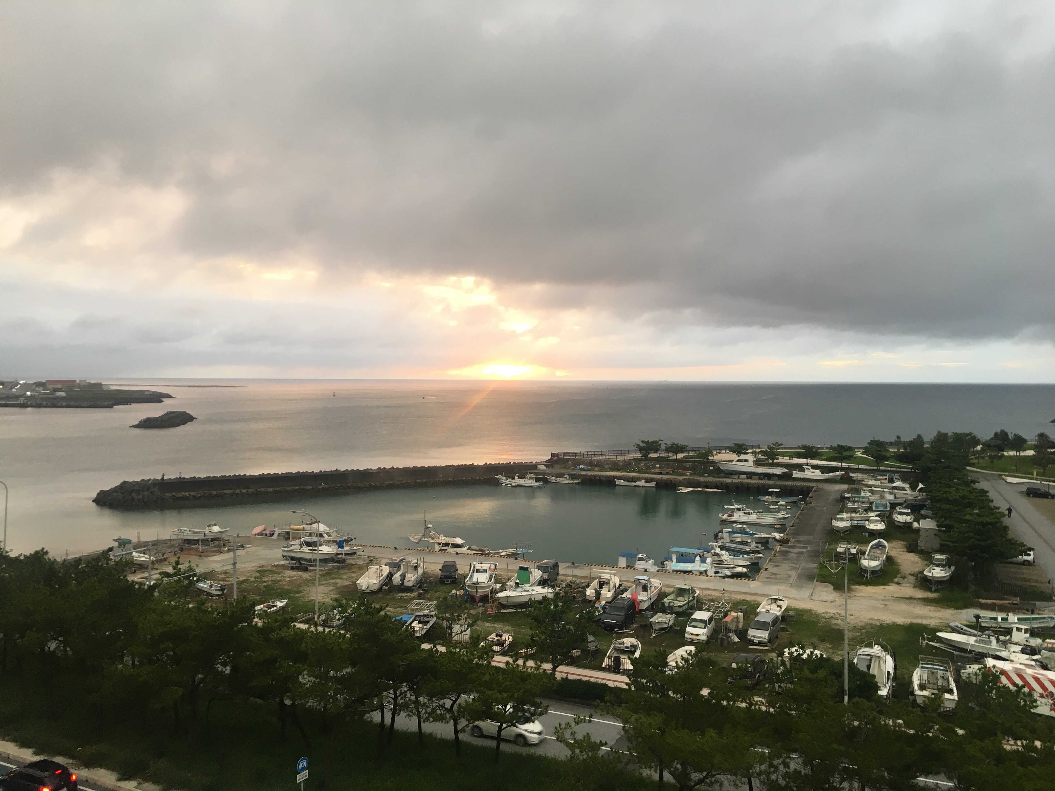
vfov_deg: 48.2
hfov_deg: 61.7
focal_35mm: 29
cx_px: 528
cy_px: 396
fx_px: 884
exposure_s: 1/30
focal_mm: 4.15
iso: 50
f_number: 2.2
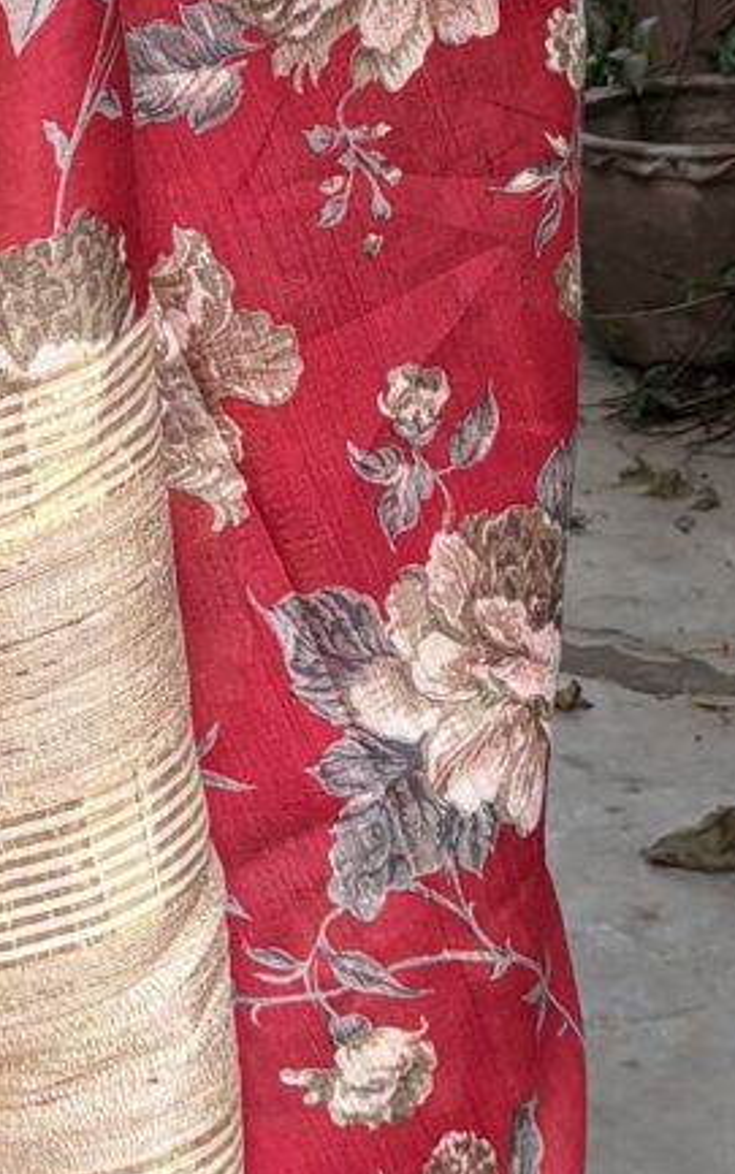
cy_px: -765
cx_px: -3
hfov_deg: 8.0
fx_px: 5219
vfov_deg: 12.0
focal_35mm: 163
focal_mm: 5.96
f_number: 1.6
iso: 50
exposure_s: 1/435
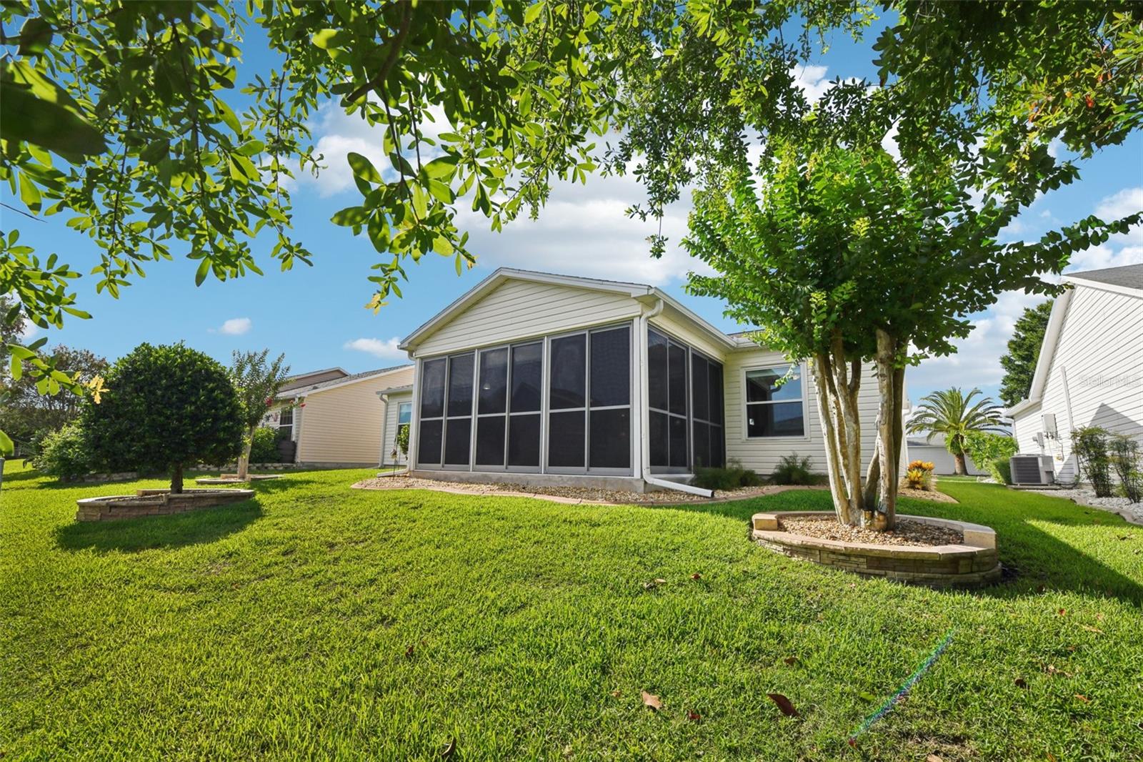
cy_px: 381
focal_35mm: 14
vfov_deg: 81.2
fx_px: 444
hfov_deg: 104.3
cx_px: 572
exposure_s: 1/1000
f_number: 8
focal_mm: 14
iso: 400
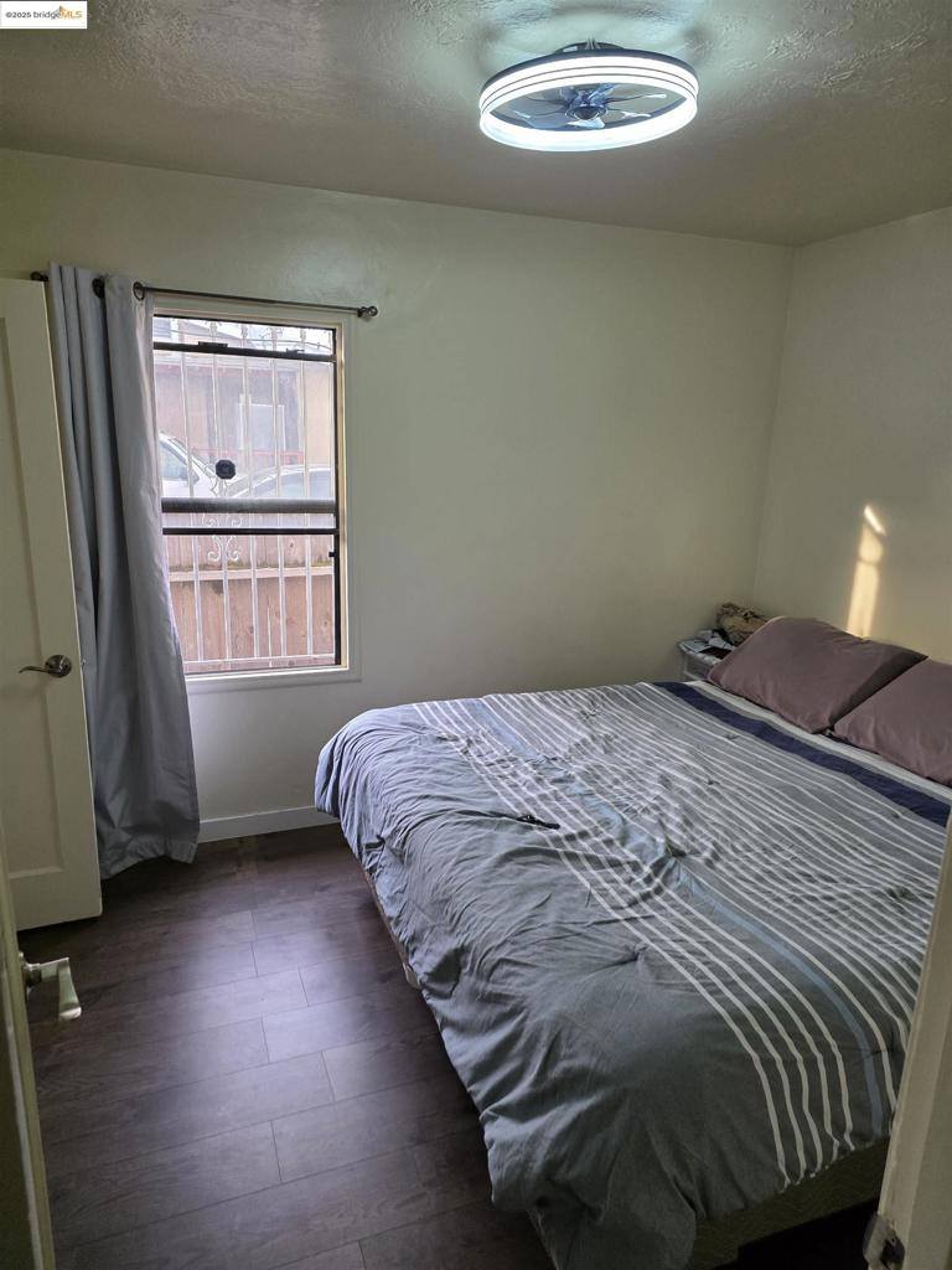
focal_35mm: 23
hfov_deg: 58.9
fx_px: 843
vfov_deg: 73.9
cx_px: 476
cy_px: 635
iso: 200
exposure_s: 1/120
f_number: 1.7
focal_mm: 6.3
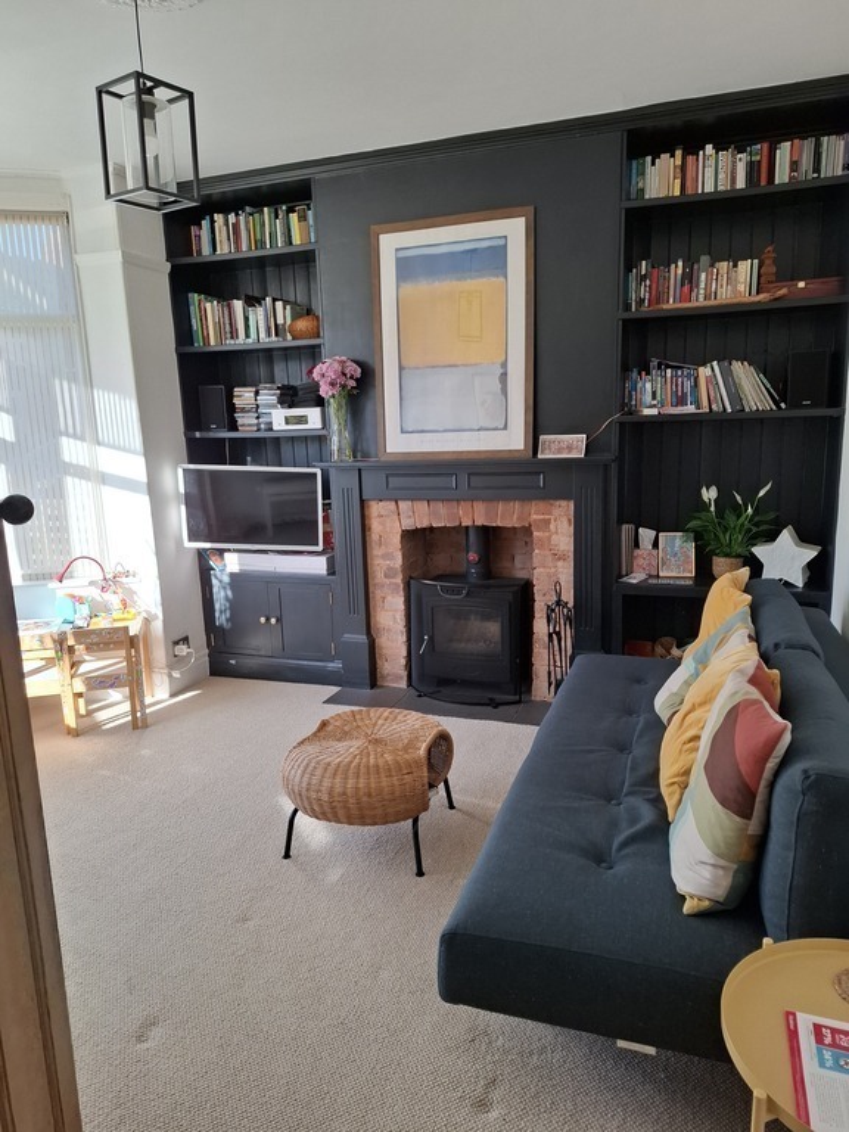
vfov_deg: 73.9
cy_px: 566
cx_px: 424
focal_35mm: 23
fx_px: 752
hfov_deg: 58.9
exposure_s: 1/132
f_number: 1.8
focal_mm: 5.54
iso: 50
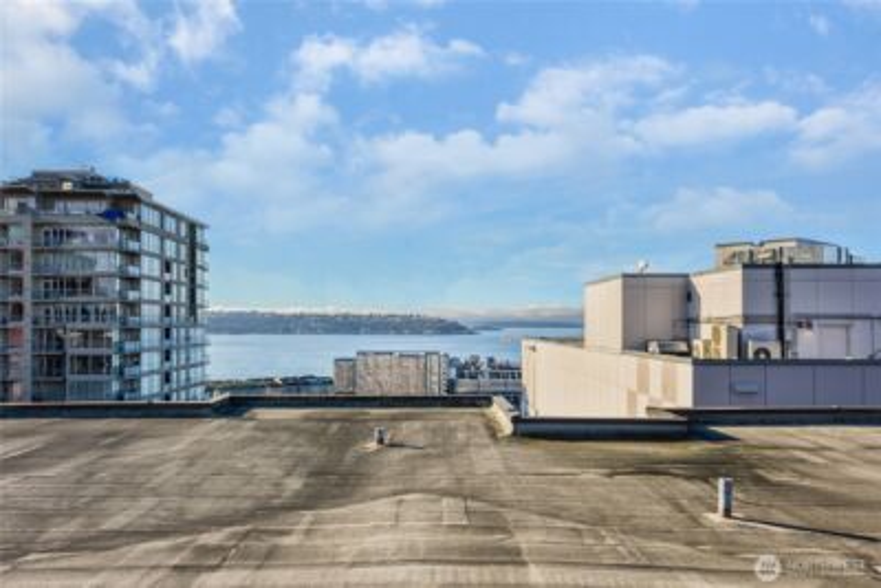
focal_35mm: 30
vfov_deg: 43.6
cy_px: 294
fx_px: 734
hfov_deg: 61.9
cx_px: 440
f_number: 8
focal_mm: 20
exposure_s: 1/500
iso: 160
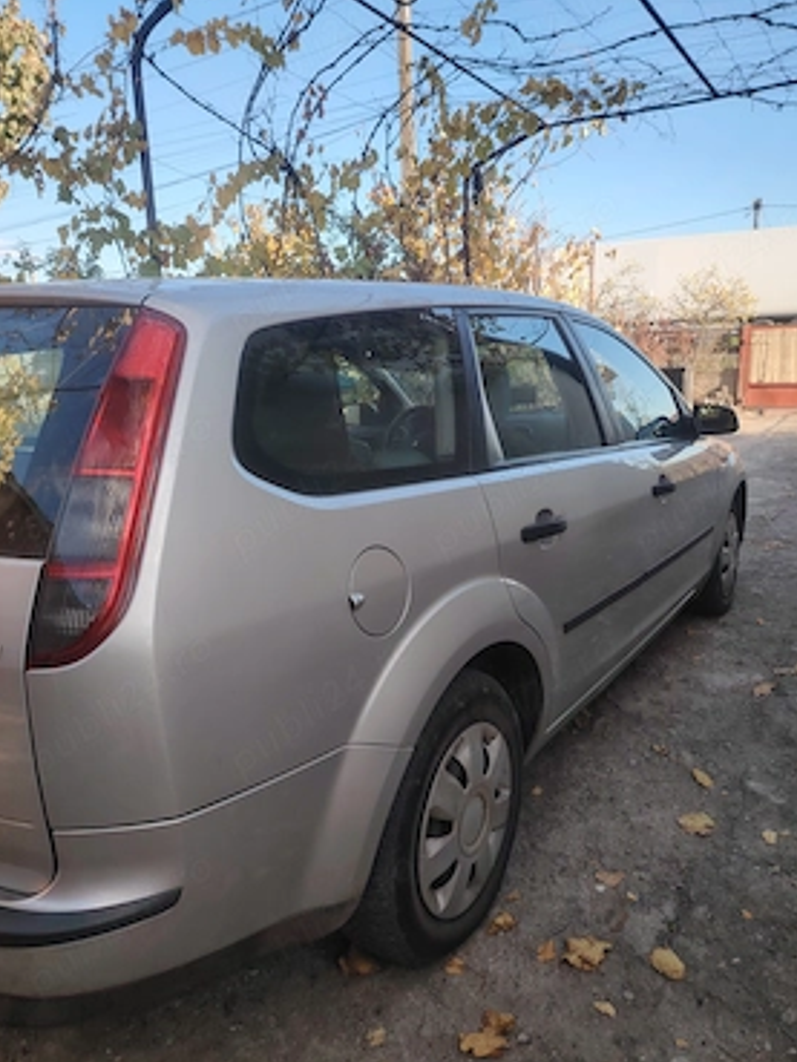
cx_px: 423
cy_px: 532
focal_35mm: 26
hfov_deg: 53.1
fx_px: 798
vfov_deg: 67.3
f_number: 1.75
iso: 372
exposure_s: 1/900
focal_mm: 5.25
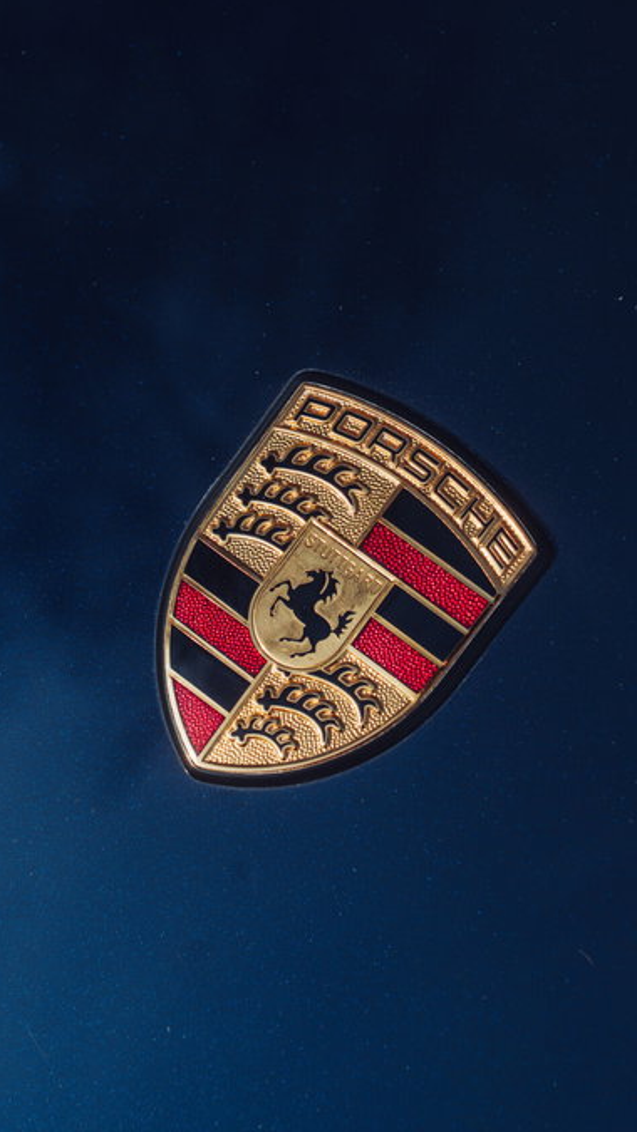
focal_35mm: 111
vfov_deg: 19.3
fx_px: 3335
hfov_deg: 10.9
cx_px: 344
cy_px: 563
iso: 100
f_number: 7.1
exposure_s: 1/125
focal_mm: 70
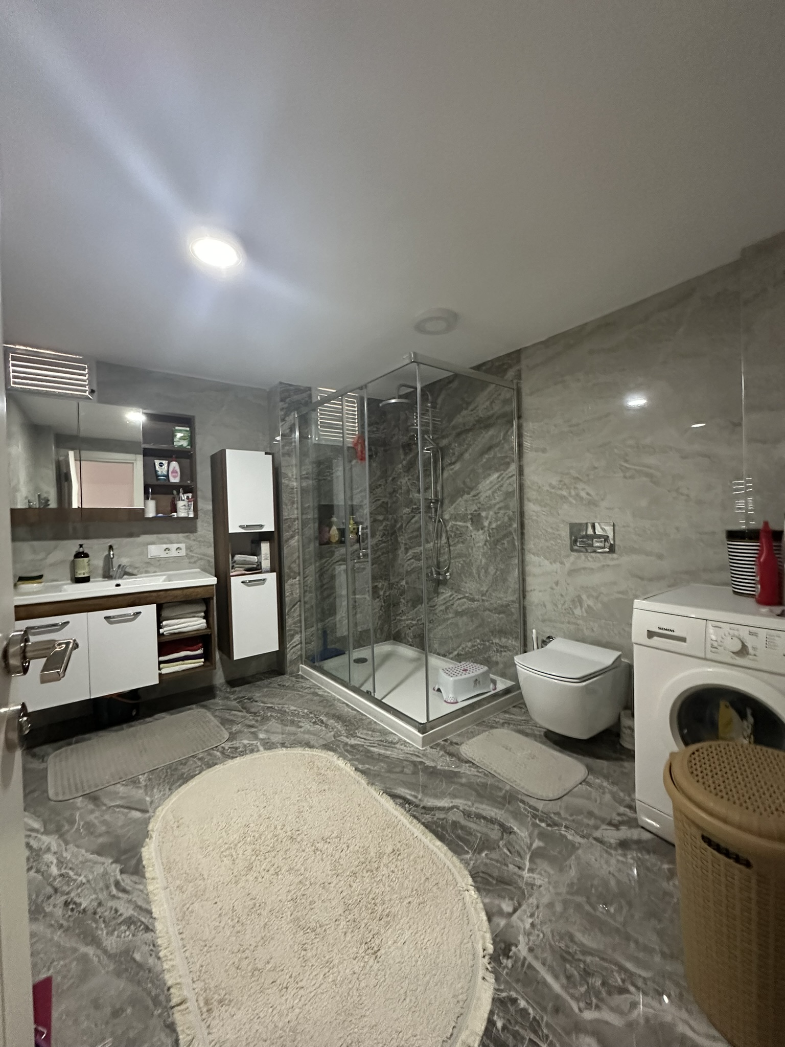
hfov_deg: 85.7
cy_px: 524
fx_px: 423
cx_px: 392
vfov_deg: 102.1
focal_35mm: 14
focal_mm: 2.22
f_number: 2.2
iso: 1000
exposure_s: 1/60
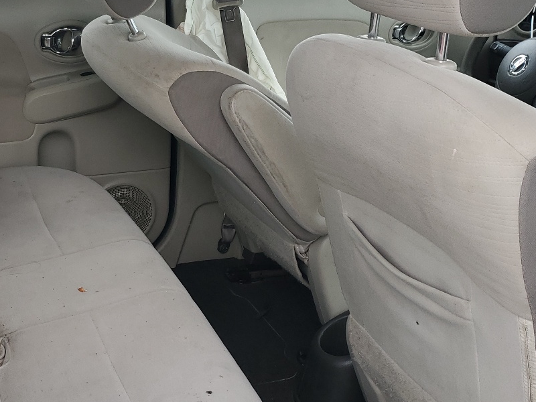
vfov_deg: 28.0
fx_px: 805
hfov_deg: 36.3
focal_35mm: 52
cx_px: 160
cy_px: 181
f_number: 1.5
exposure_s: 1/278
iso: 50
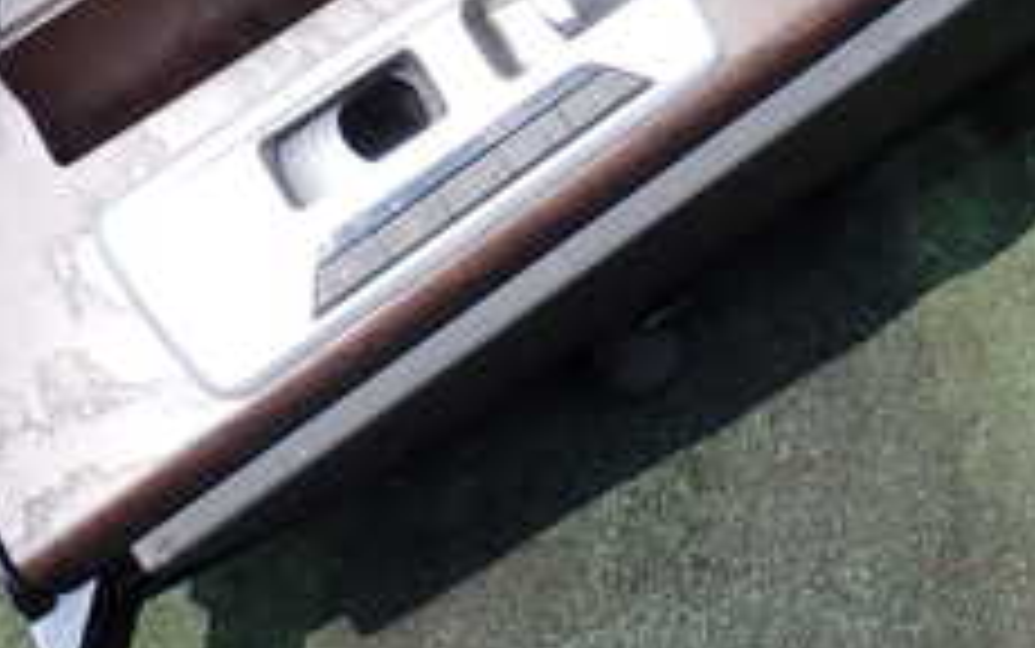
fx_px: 2342
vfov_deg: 14.9
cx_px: 756
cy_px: -230
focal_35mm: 83
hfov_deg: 24.7
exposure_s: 1/800
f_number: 3.2
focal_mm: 5.4
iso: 100
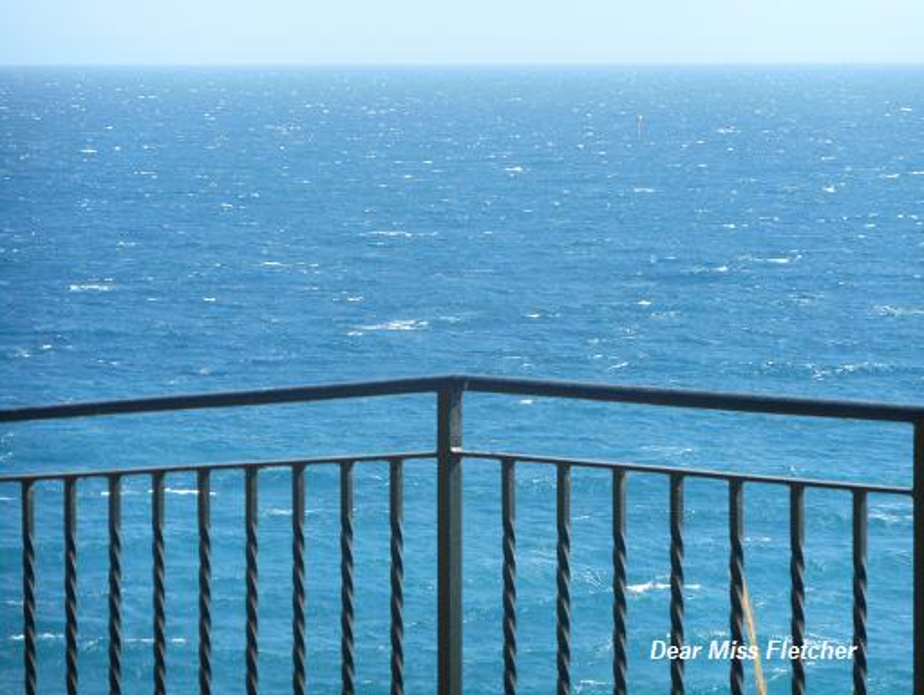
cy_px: 348
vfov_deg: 8.5
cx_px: 462
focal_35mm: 175
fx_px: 4675
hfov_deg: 11.3
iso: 80
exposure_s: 1/160
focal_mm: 31.4
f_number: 6.4
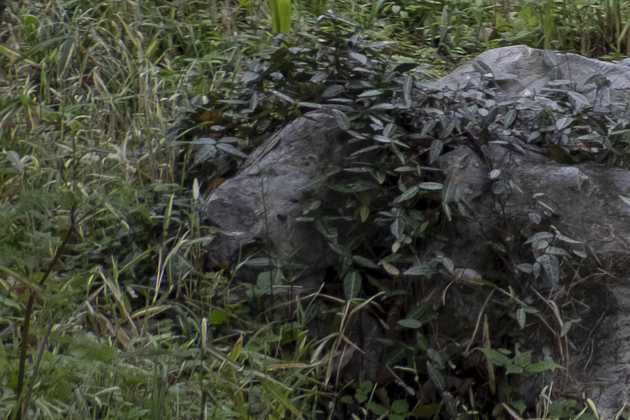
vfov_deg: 6.7
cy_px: -264
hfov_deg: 9.0
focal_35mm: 200
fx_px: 3500
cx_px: 1644
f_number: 5
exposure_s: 1/60
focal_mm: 25.4
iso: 320
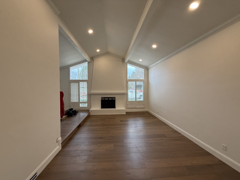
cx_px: 120
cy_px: 90
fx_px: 97
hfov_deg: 102.1
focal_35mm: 14
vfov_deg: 85.7
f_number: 2.2
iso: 160
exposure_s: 1/120
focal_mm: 2.22
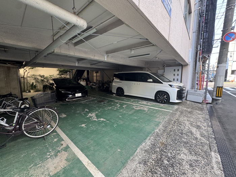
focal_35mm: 14
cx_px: 118
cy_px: 88
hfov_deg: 102.1
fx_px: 95
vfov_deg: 85.7
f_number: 2.2
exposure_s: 1/99
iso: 125
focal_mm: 2.22
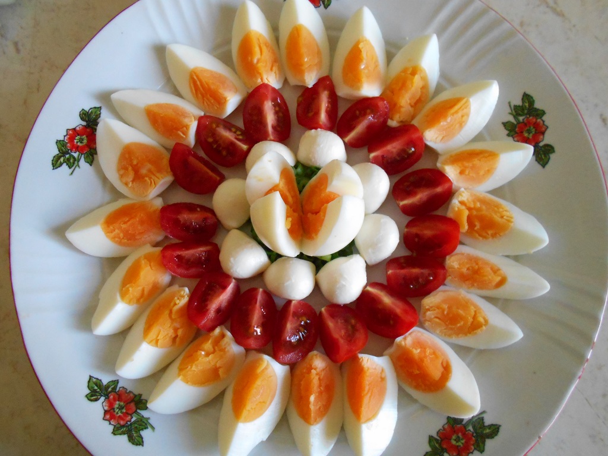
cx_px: 304
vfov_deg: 53.1
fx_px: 457
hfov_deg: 67.3
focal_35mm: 26
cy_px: 228
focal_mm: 4.6
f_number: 3.2
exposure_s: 1/100
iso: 800
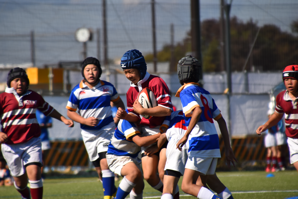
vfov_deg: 3.1
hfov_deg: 4.6
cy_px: 100
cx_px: 149
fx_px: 3725
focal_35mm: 450
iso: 400
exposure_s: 1/1600
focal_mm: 300
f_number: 6.3
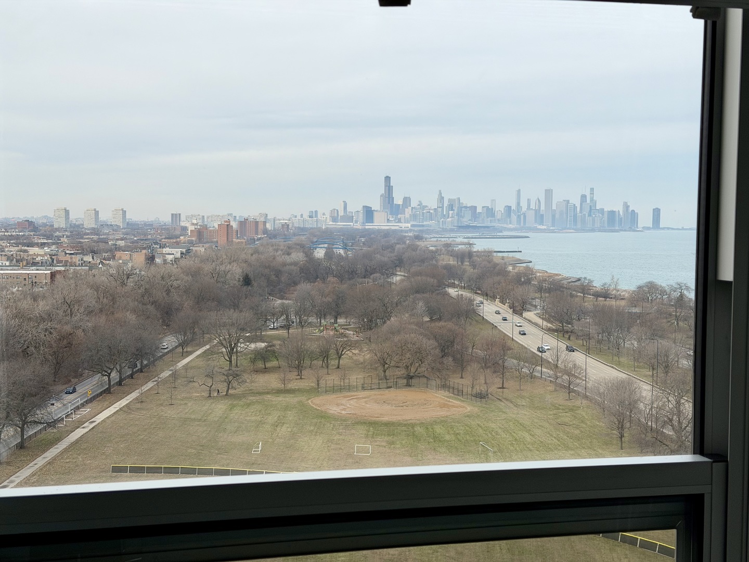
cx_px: 374
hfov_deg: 39.7
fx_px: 1039
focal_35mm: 48
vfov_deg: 30.3
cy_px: 281
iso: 64
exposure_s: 1/2415
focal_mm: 6.76
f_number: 1.78
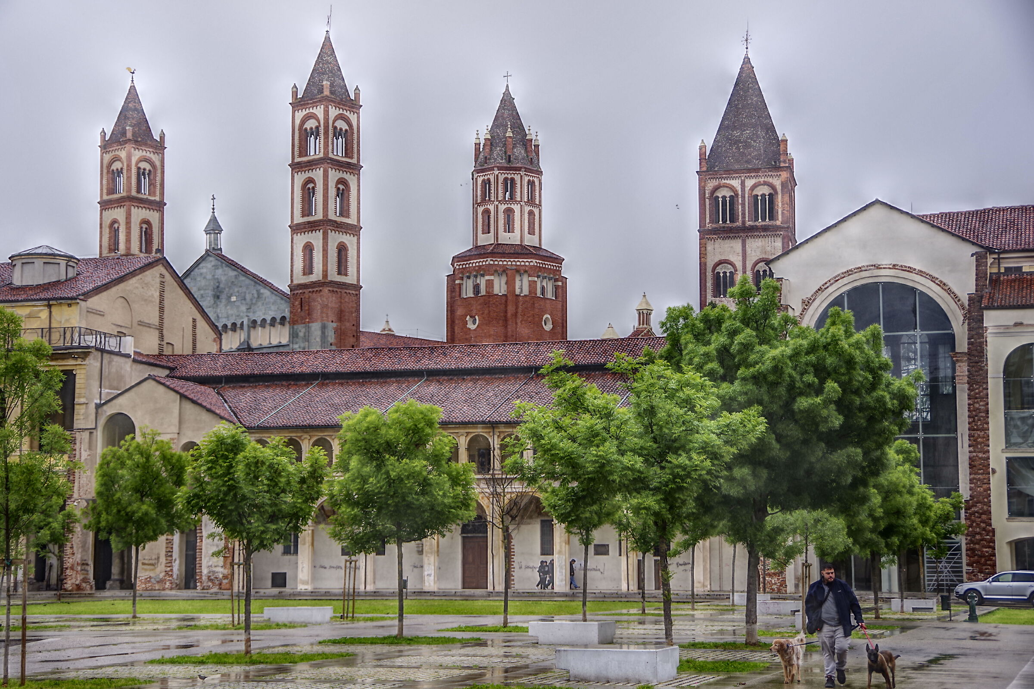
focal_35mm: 60
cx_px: 517
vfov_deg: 22.6
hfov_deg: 33.4
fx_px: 1723
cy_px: 344
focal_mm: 40
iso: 100
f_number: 4.5
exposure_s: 1/250
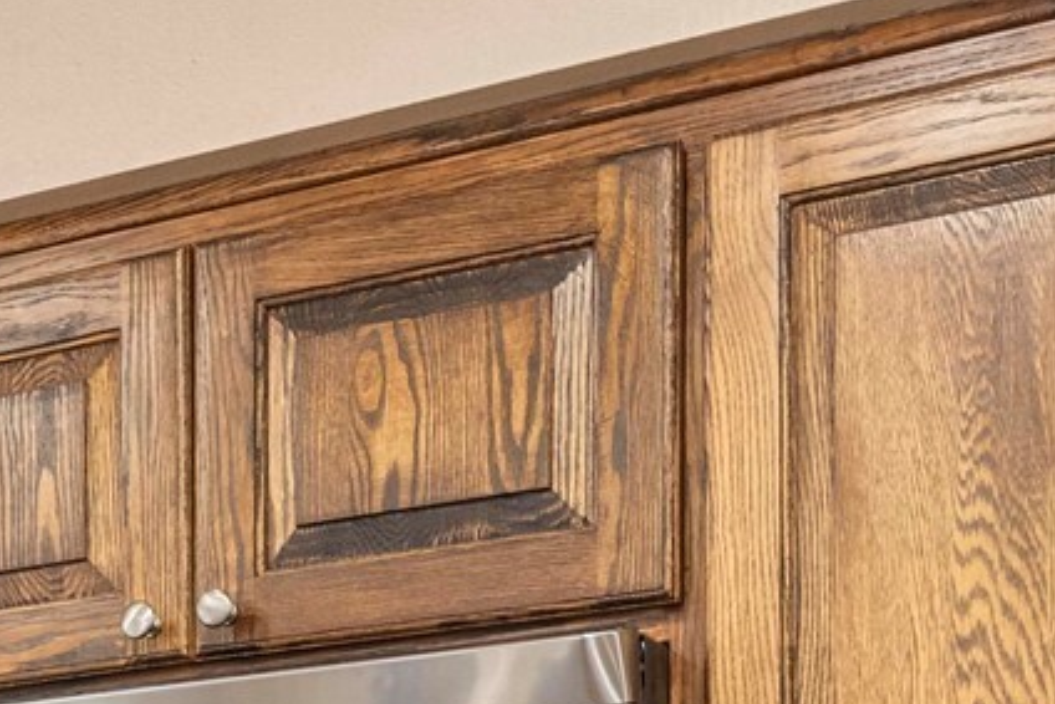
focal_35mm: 88
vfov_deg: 14.0
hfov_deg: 22.5
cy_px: 1230
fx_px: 2580
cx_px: 91
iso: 1000
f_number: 6.7
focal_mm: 22
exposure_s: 1/15
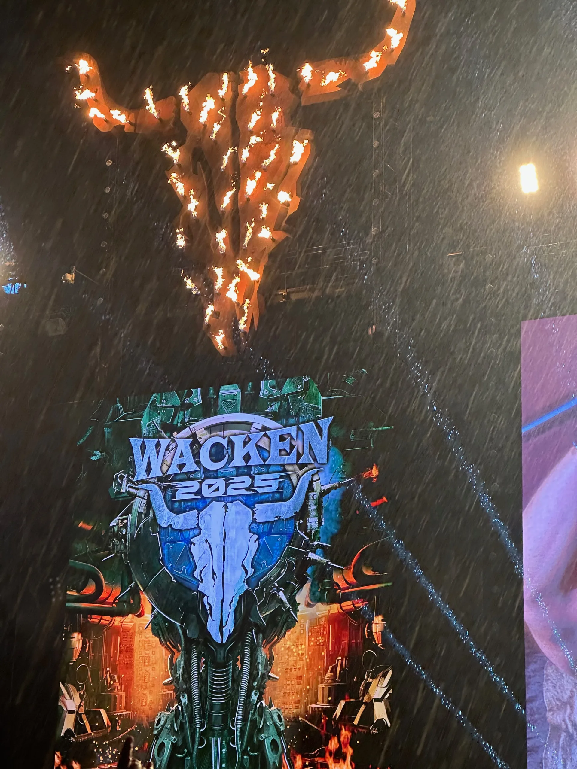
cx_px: 288
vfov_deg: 25.3
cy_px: 384
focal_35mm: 77
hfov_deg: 19.1
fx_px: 1711
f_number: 2.8
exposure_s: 1/50
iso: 200
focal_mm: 9
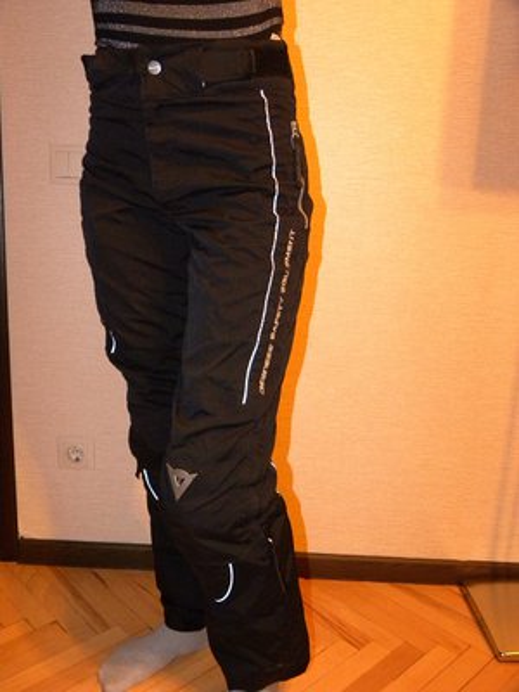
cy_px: 346
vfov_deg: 55.4
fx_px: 660
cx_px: 260
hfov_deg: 42.9
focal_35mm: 33
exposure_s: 1/30
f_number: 2.8
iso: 400
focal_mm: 5.9
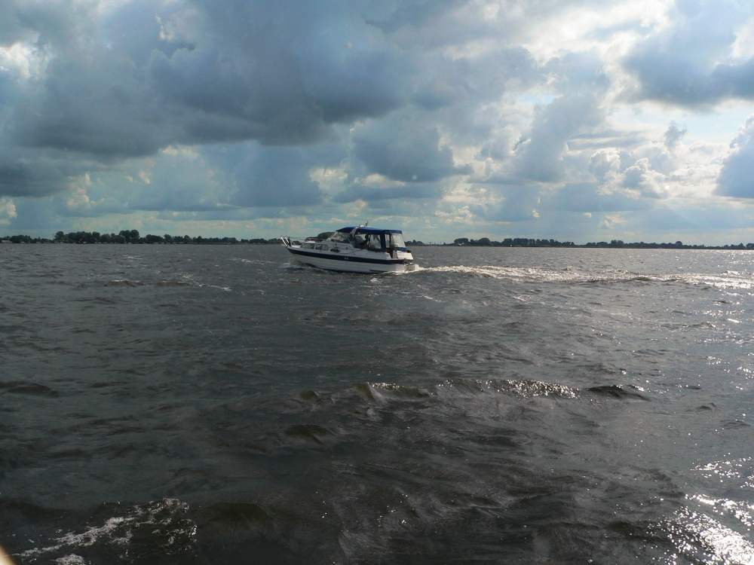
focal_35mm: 36
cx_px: 377
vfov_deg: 39.7
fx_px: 784
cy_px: 282
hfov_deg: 51.4
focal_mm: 6
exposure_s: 1/500
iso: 80
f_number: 5.2
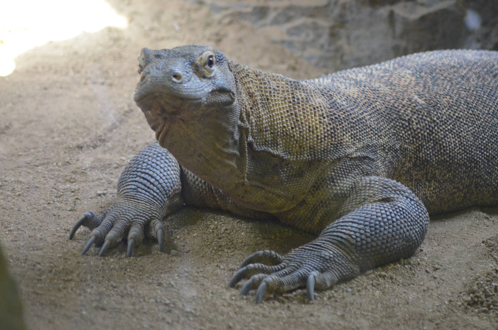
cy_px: 165
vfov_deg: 4.3
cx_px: 249
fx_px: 4349
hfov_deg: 6.6
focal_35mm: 315
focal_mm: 210
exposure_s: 1/200
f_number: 4.8
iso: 3200
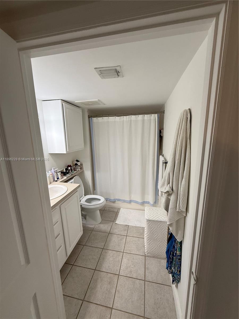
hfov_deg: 85.7
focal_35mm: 14
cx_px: 120
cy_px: 160
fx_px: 129
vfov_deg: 102.1
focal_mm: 2.22
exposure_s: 1/120
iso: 200
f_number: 2.2
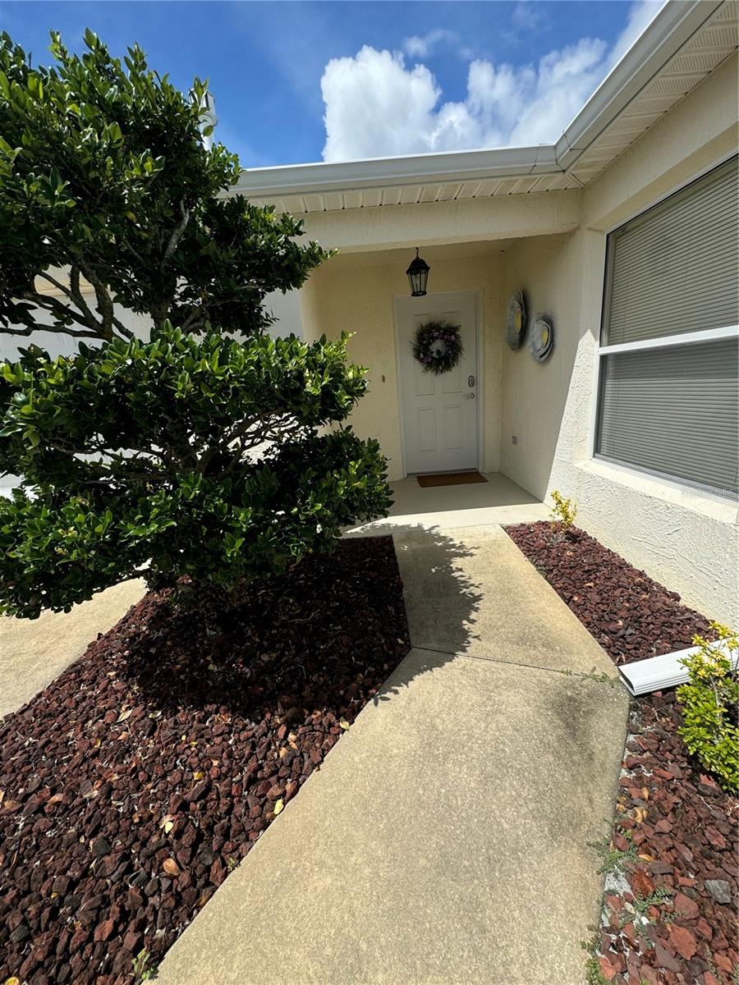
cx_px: 370
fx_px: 399
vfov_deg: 102.1
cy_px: 492
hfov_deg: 85.7
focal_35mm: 14
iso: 40
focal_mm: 2.22
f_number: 2.2
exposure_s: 1/1927
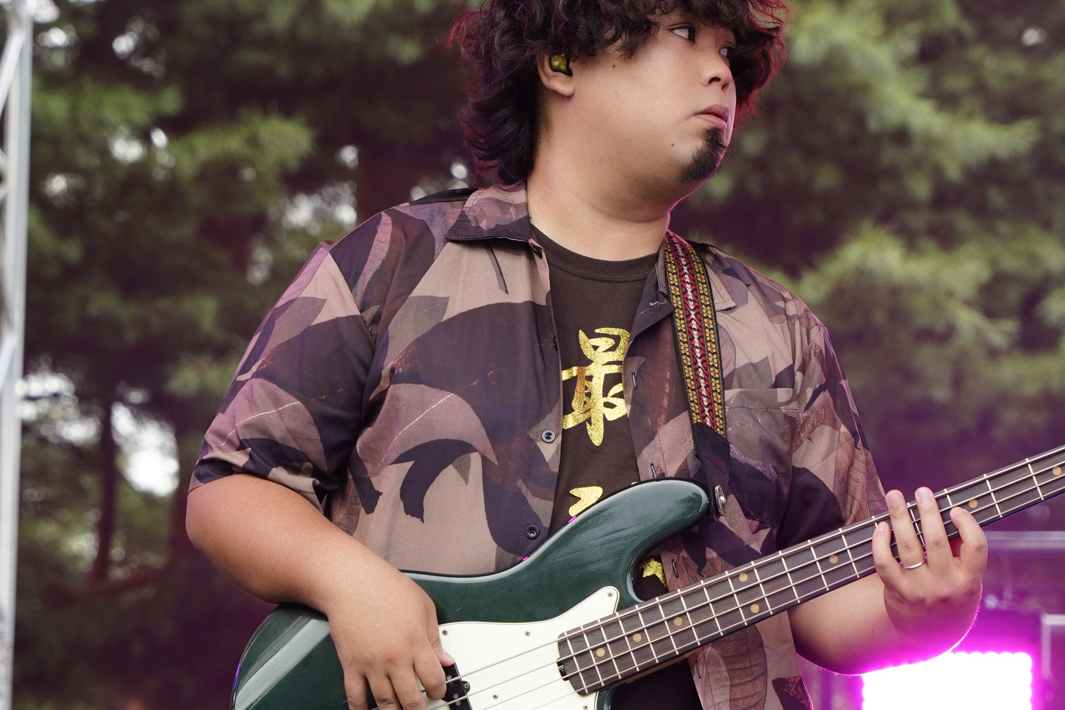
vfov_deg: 6.5
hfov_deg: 9.8
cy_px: 485
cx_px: 622
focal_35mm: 211
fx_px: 6241
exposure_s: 1/250
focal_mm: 107
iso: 500
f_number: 6.3
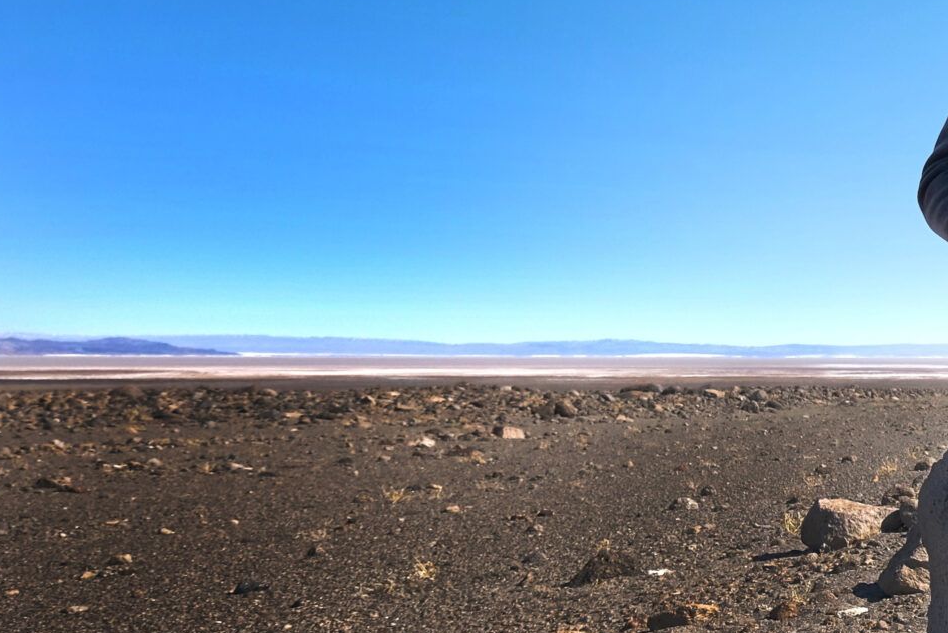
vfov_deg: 34.9
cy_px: 245
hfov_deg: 36.4
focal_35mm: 38
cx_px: 1188
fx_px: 1001
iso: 100
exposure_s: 1/340
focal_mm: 10
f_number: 5.6
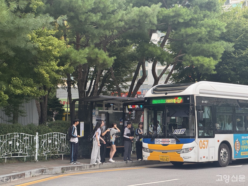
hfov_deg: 25.3
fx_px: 552
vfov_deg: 19.1
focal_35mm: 77
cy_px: 93
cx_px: 124
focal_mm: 9
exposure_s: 1/99
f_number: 2.8
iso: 40
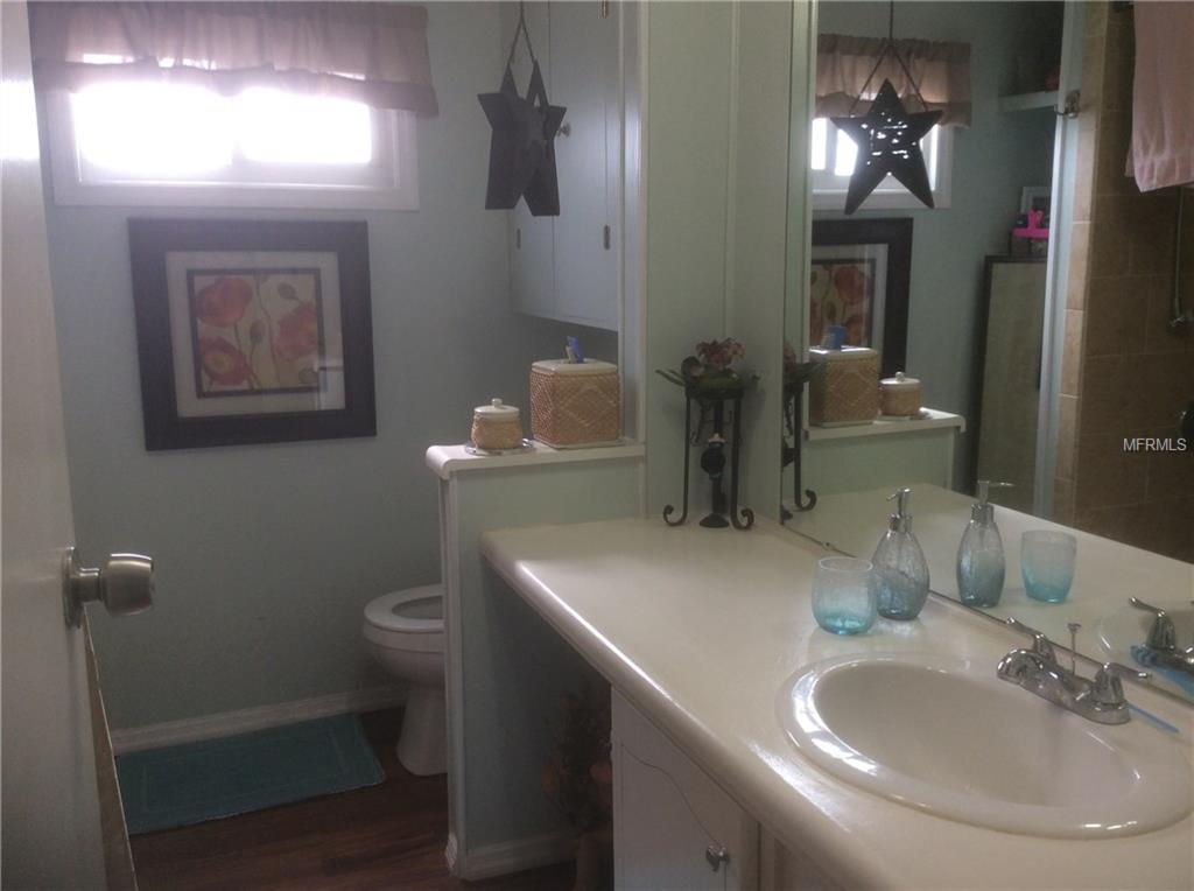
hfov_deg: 56.9
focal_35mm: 32
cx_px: 597
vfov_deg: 44.0
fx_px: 1102
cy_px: 446
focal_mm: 3.3
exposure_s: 1/60
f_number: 2.4
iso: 32
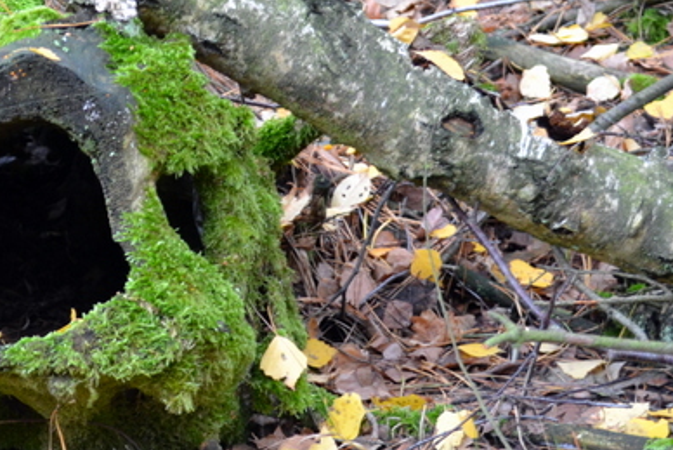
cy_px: 226
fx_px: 1851
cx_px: 47
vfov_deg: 13.8
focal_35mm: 99
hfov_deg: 20.1
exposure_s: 1/25
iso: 800
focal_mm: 32
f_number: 4.8
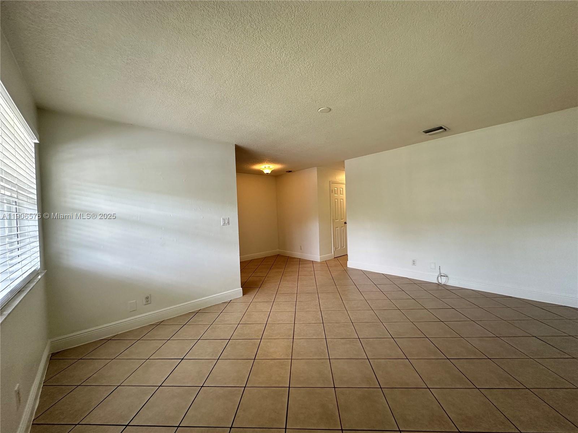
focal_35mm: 14
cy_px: 216
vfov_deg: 85.7
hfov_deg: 102.1
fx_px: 234
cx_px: 289
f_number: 2.2
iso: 250
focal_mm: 2.22
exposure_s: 1/120
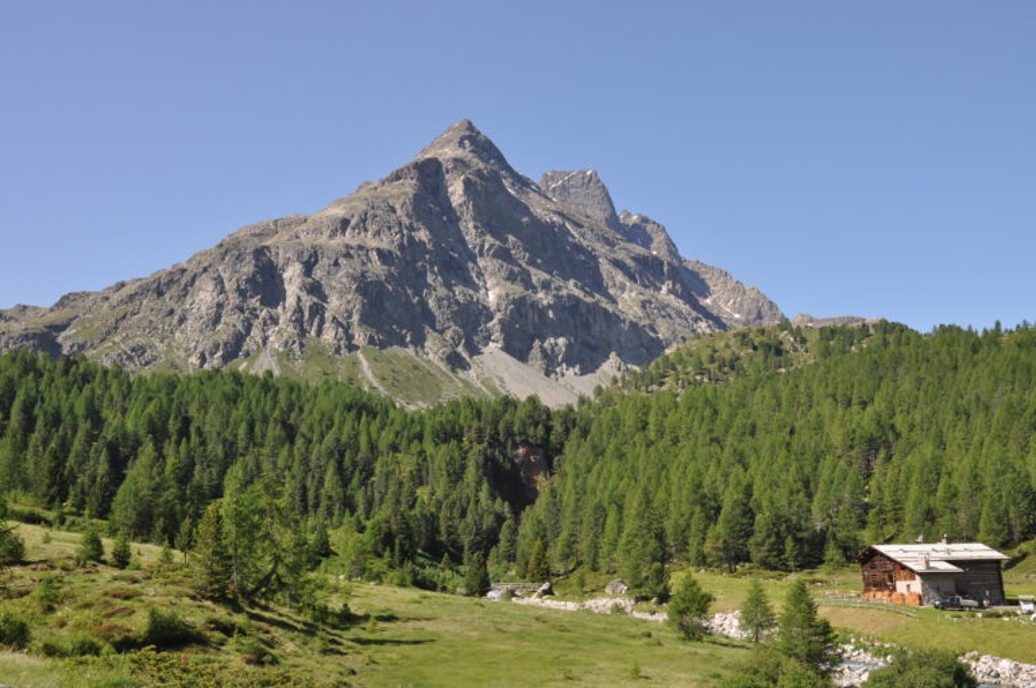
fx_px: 1121
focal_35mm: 39
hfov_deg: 49.6
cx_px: 518
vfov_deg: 34.1
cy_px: 344
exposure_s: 1/400
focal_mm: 26
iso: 400
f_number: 10
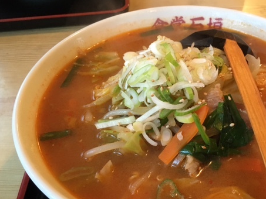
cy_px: 130
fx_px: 315
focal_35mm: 41
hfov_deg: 45.1
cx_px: 177
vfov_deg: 34.9
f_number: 2.2
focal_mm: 4.15
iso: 200
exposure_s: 1/24
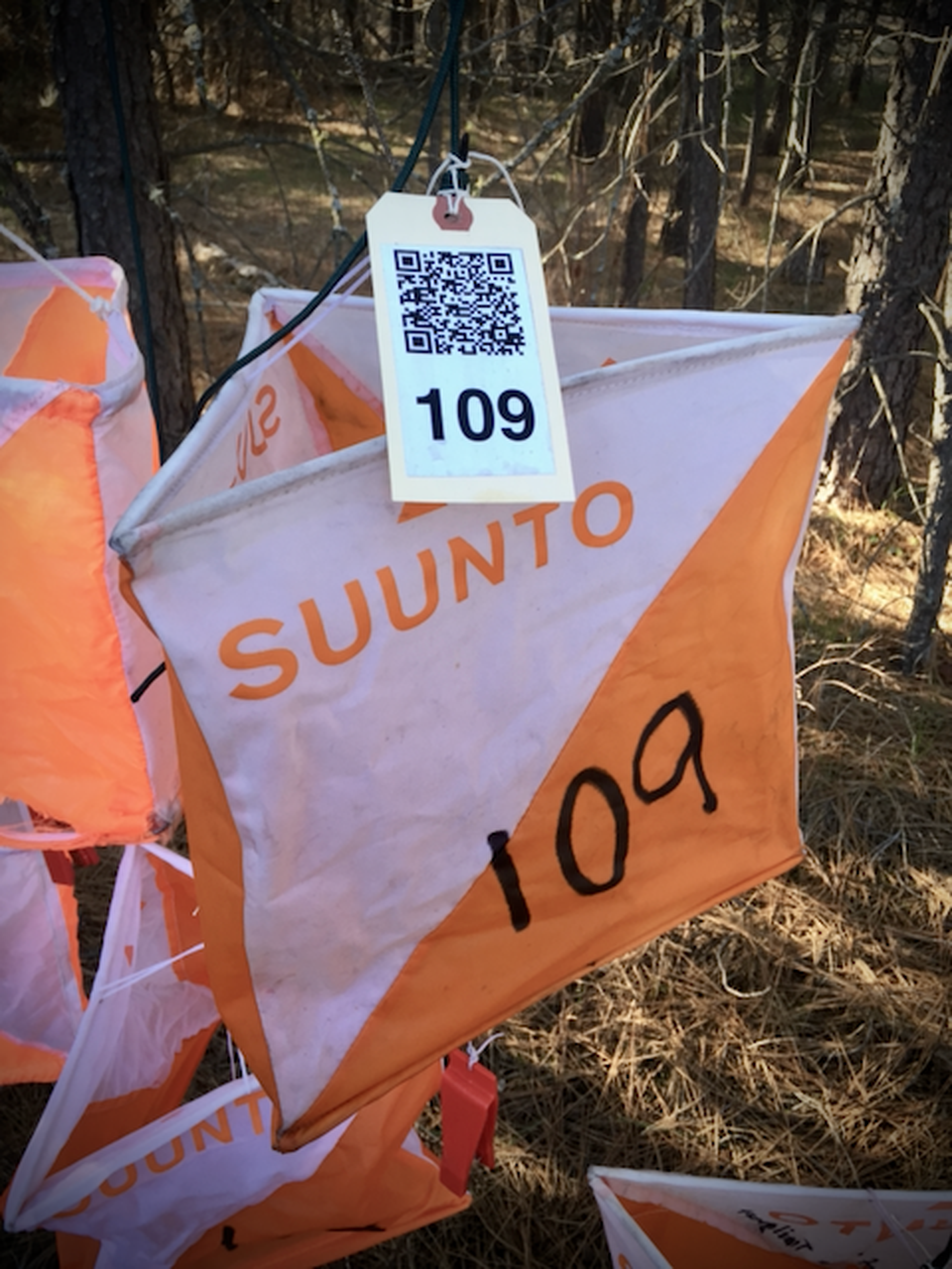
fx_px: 1063
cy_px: 634
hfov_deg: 48.2
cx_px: 476
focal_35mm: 29
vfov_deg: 61.7
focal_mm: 4.15
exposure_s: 1/120
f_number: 2.2
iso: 40
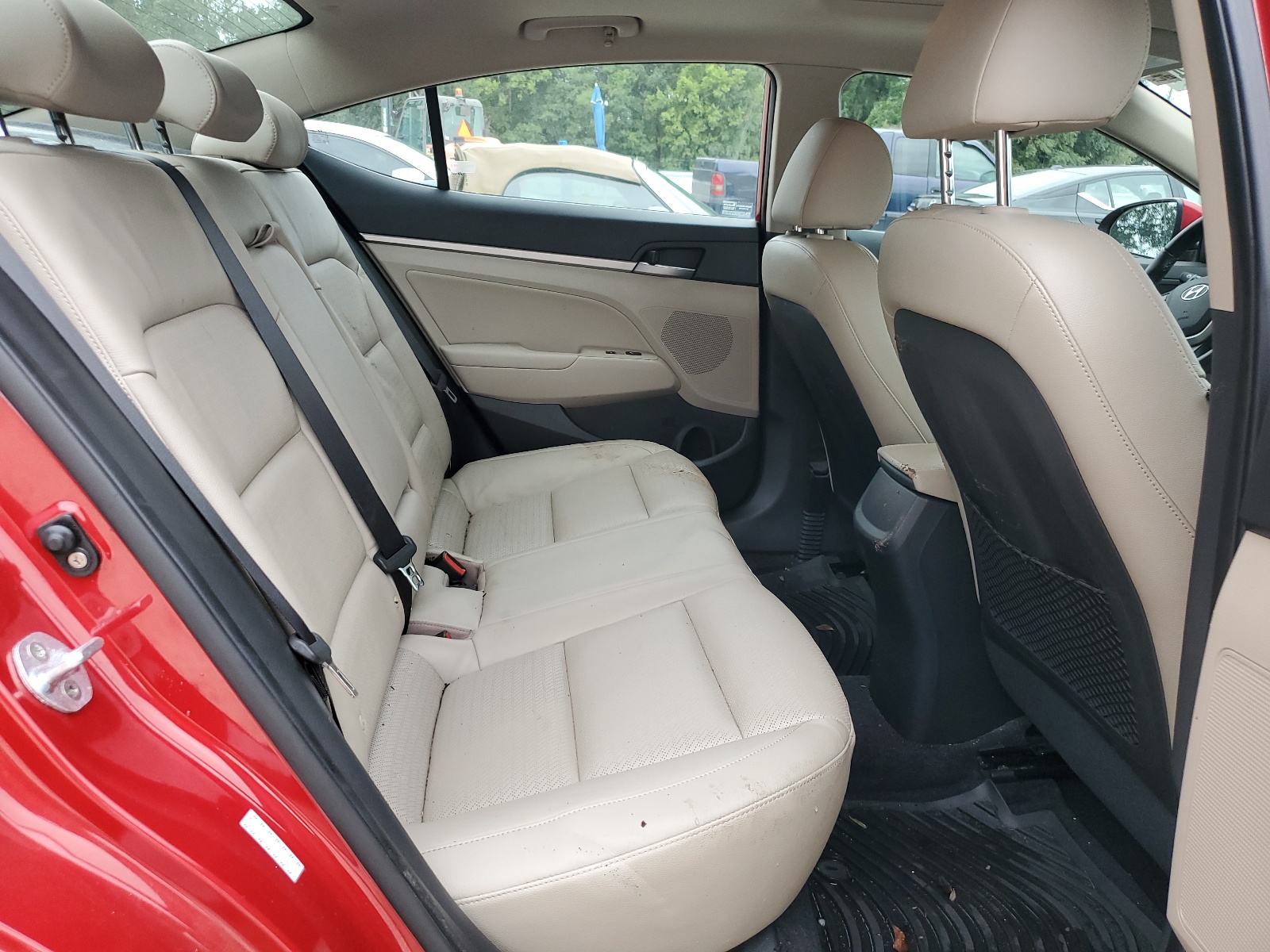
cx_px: 635
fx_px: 954
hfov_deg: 67.3
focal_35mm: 26
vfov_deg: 53.1
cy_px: 476
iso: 70
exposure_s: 1/120
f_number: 1.5
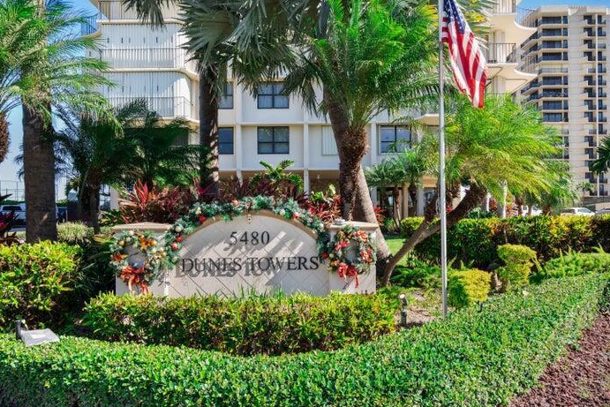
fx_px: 424
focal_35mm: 25
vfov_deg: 51.3
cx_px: 309
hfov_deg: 71.5
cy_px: 211
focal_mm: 24
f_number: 8
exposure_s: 1/50
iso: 80
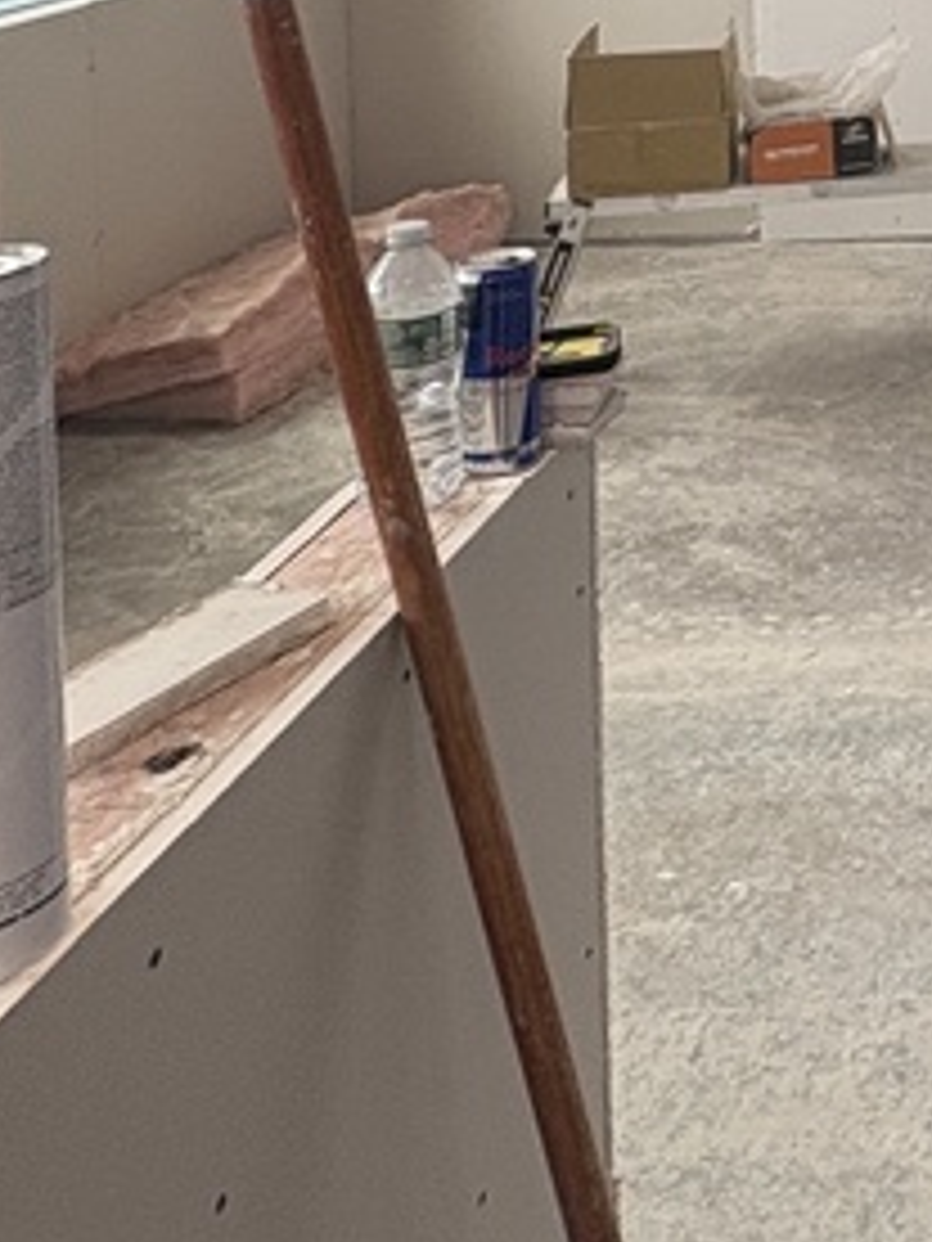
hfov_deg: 22.8
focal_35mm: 52
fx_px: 1867
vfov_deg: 31.0
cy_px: -252
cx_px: 1405
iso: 160
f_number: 2.2
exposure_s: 1/120
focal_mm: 2.22
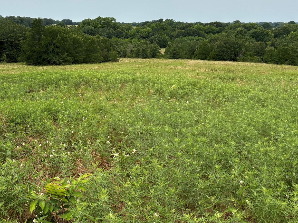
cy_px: 74
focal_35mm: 43
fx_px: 370
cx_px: 112
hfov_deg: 43.5
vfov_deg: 33.3
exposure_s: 1/3788
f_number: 1.6
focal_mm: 5.96
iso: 50
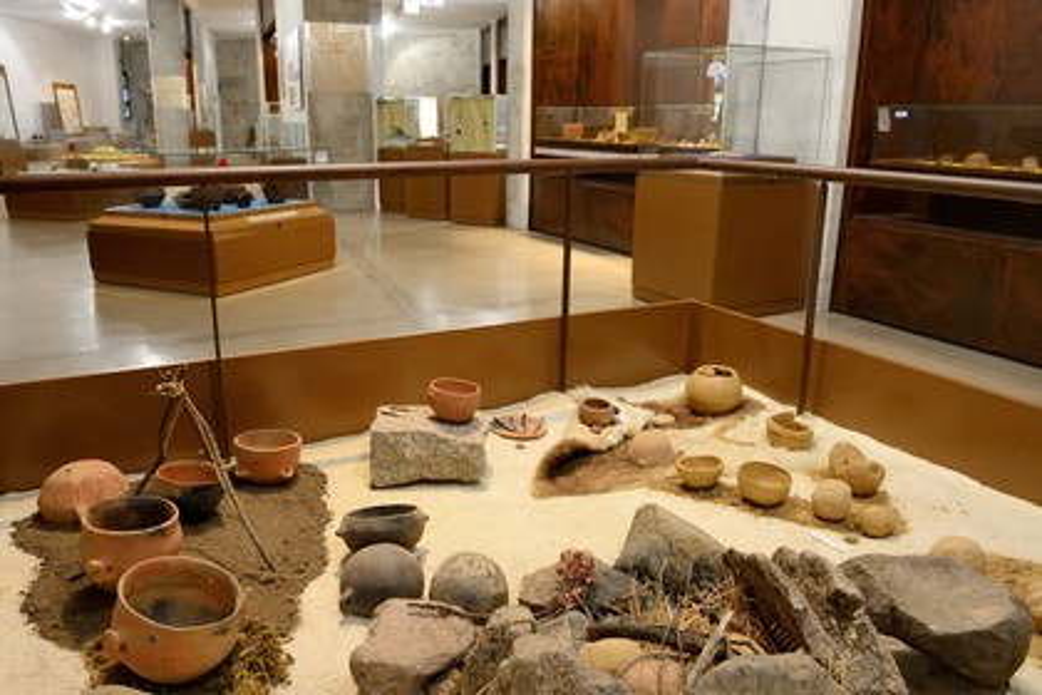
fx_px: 695
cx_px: 521
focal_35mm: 24
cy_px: 348
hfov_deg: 73.7
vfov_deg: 53.1
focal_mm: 24
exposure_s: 1/10
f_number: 5.6
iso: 800
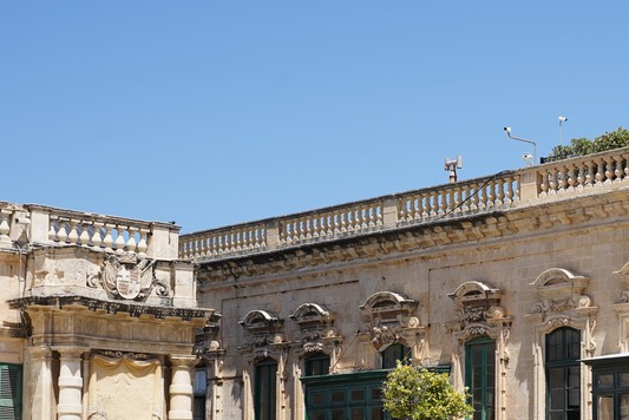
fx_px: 1731
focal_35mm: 99
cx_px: 692
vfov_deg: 13.6
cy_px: 460
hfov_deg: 19.7
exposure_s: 1/320
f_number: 7.1
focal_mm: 44
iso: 100
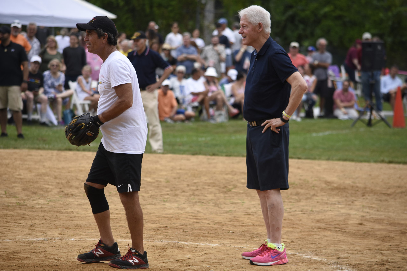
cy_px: 136
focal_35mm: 232
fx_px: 2628
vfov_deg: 5.9
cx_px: 204
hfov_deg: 8.9
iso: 400
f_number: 5
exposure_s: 1/1250
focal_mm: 155
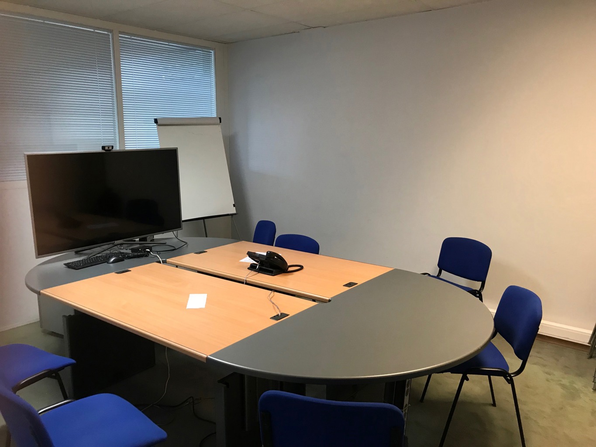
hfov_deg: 63.4
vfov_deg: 49.8
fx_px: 482
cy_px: 224
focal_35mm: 28
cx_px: 298
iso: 50
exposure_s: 1/17
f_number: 1.8
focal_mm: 3.99
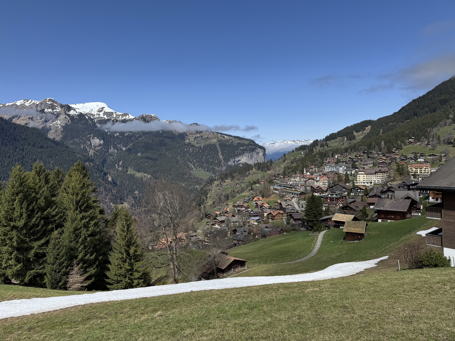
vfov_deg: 56.8
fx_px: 315
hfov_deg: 71.6
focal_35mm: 24
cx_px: 228
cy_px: 170
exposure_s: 1/6410
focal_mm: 6.76
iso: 80
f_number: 1.78
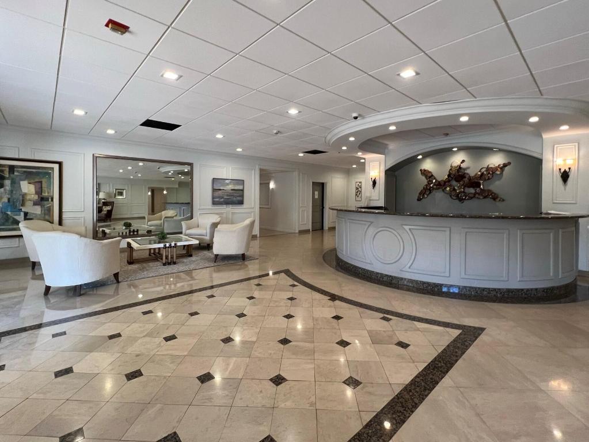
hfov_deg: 106.2
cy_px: 221
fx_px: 221
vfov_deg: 90.0
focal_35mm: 13
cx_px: 294
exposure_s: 1/60
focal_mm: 1.57
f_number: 1.8
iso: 160
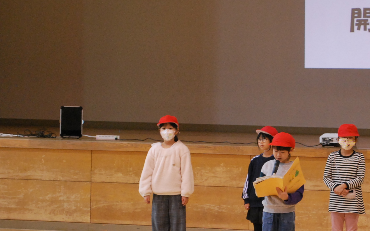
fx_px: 1593
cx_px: 276
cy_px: 163
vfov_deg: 8.3
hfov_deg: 13.2
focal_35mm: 158
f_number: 5.6
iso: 900
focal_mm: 55
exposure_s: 1/30
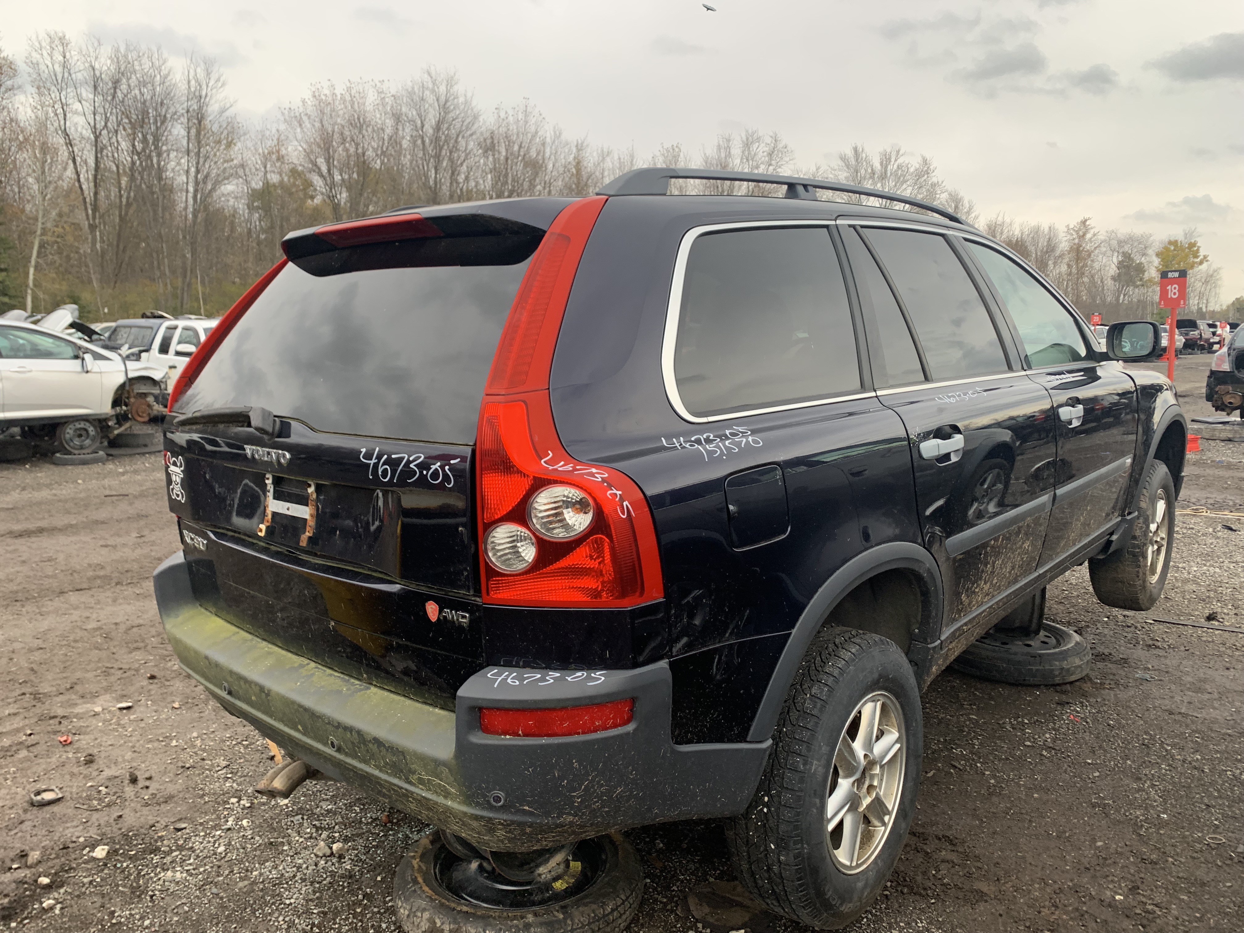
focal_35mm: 26
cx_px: 622
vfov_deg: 53.1
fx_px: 934
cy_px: 466
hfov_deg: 67.3
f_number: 1.8
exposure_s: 1/121
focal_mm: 4.25
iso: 80
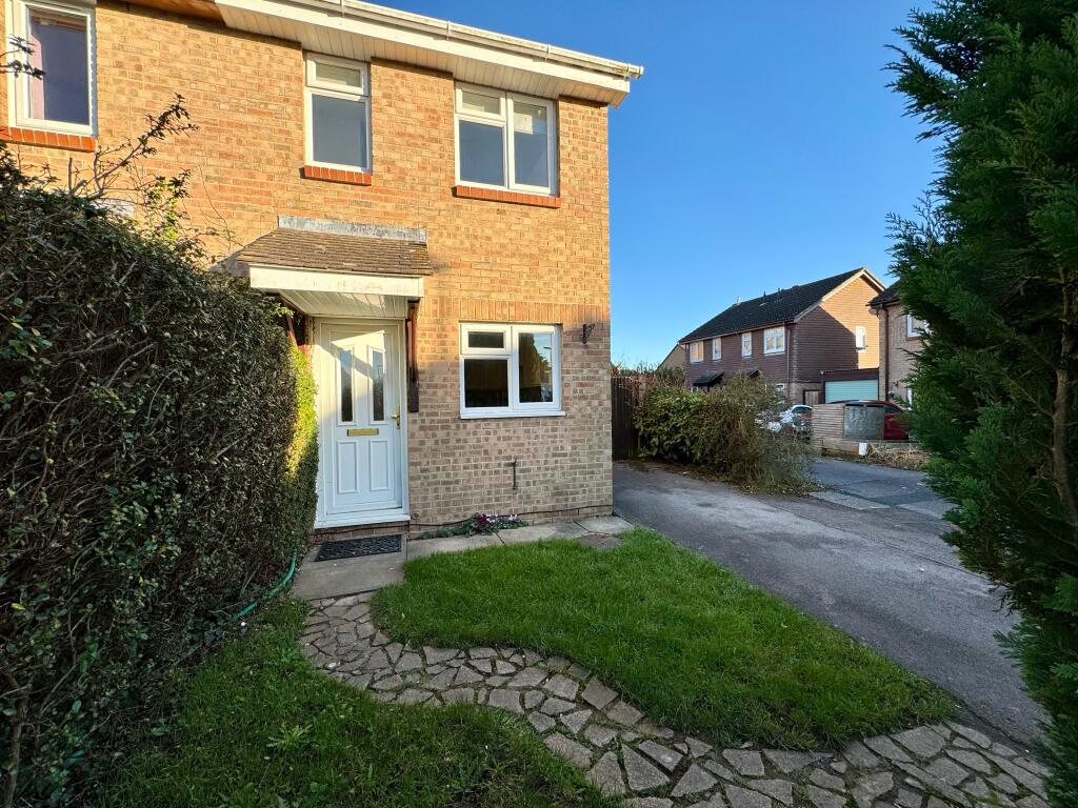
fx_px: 436
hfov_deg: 102.1
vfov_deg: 85.7
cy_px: 404
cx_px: 539
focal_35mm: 14
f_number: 2.2
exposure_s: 1/636
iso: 40
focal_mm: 2.22
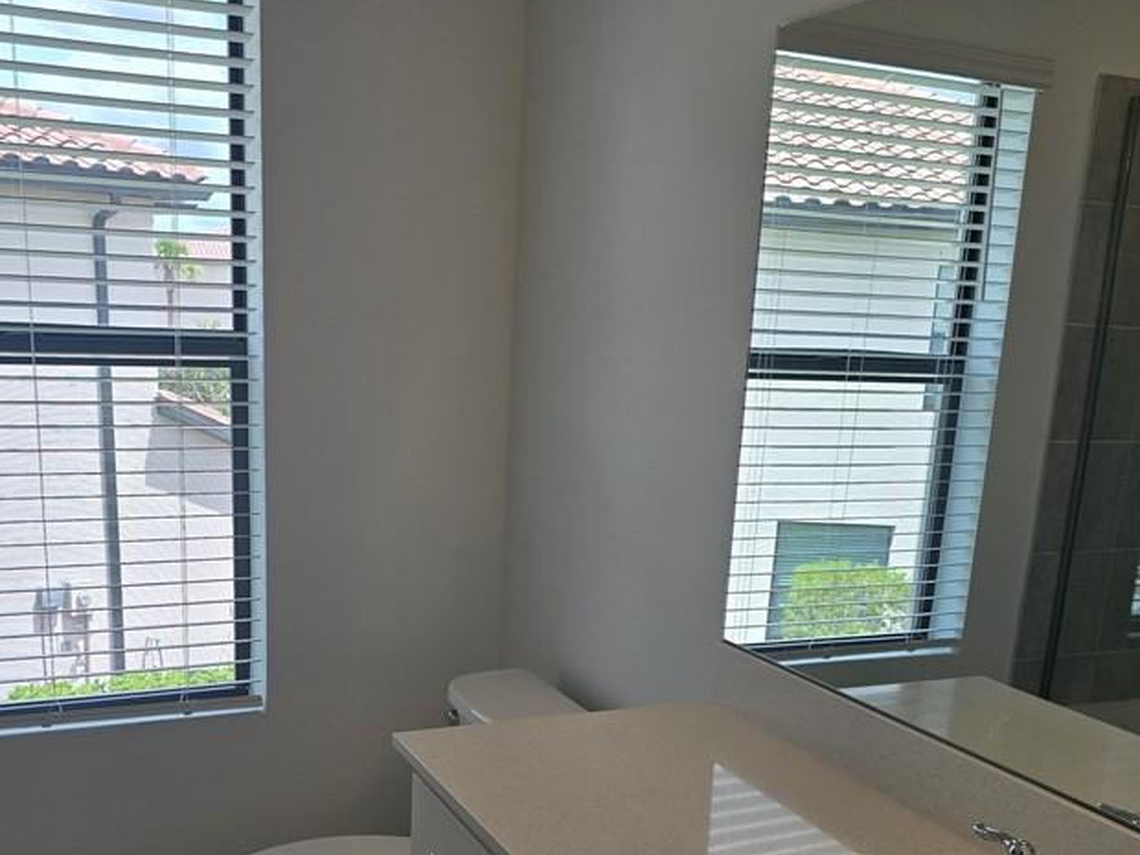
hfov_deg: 48.9
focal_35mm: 38
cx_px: 498
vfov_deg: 37.2
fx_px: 1251
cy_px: 592
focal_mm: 6.3
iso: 12
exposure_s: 1/214
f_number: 1.7
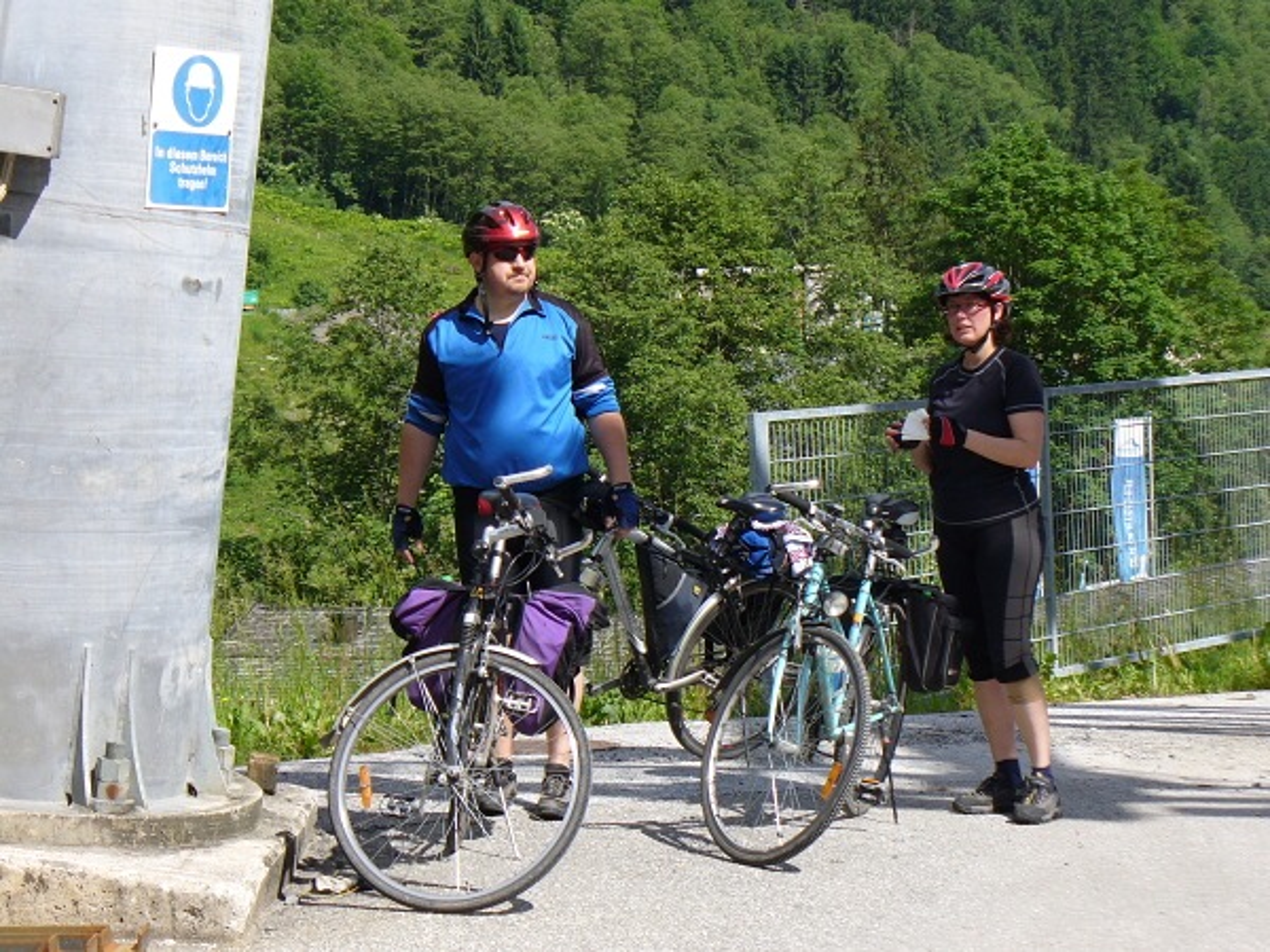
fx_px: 3595
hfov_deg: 20.0
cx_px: 635
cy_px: 476
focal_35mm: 98
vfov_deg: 15.1
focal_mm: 16.1
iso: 80
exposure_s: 1/640
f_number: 3.5
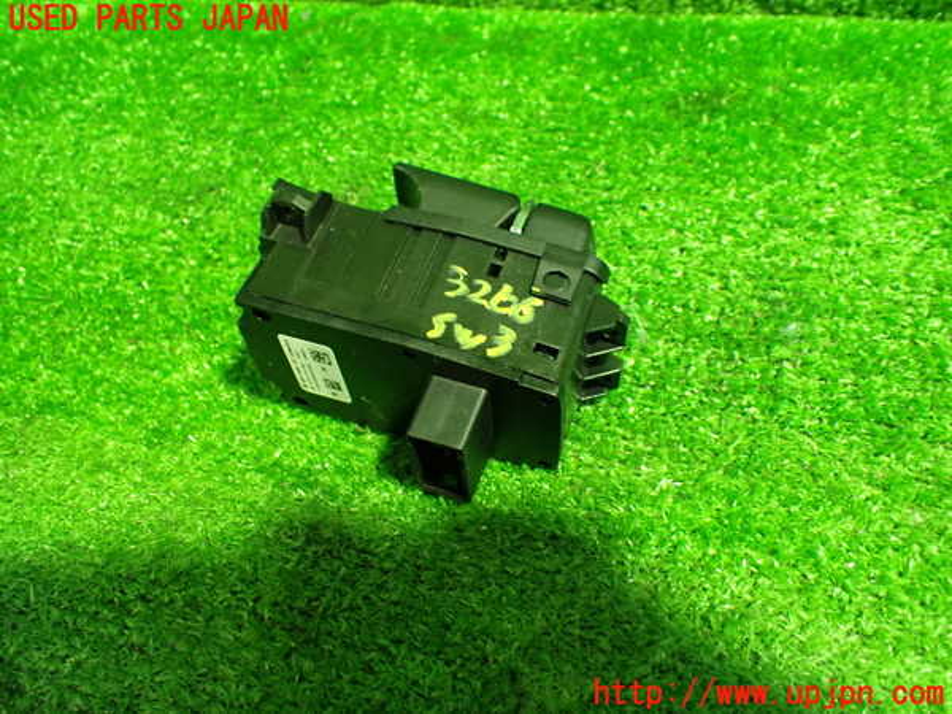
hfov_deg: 60.0
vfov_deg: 46.8
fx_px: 825
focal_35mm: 30
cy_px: 357
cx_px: 476
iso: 800
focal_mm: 5.4
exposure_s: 1/40
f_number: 2.3
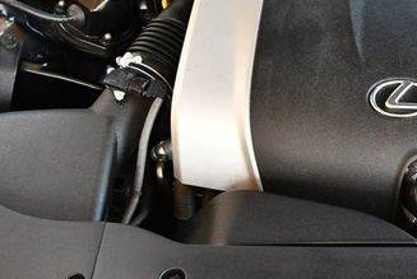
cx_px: 386
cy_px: 51
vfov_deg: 15.8
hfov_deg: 22.9
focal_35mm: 86
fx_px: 997
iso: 800
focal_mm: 22
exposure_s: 1/125
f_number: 3.8
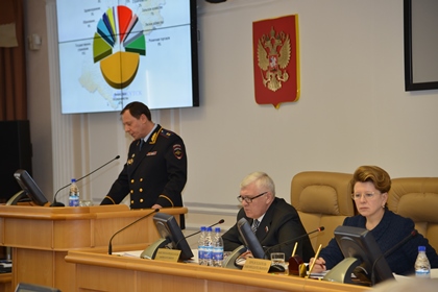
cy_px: 146
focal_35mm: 120
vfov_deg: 11.4
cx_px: 219
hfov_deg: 17.1
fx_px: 1460
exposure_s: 1/60
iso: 400
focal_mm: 120
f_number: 4
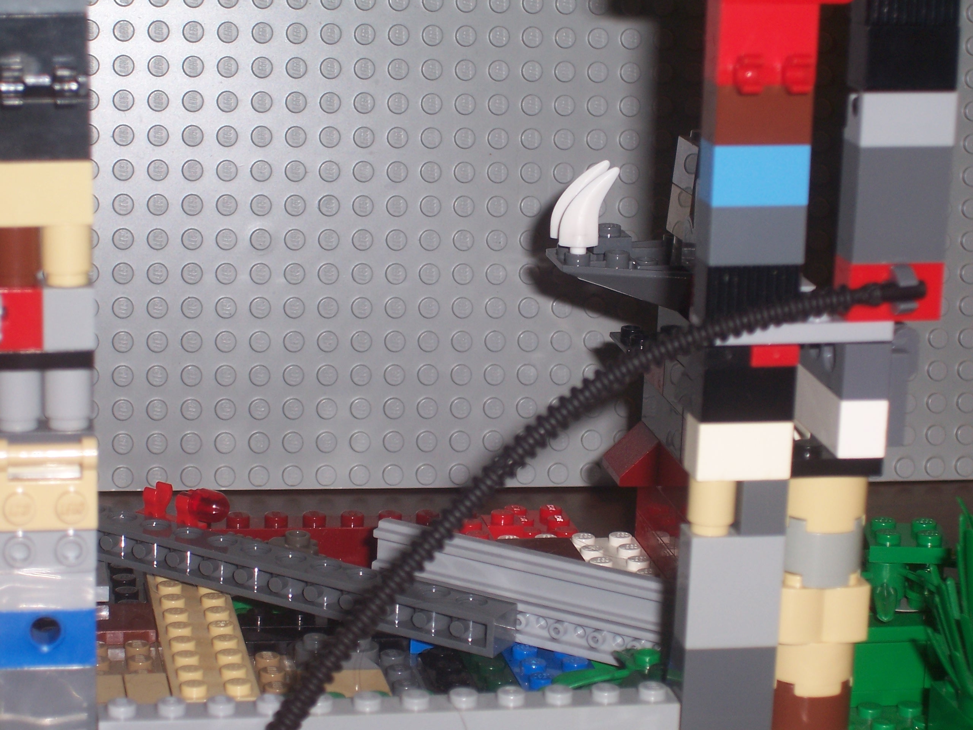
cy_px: 365
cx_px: 486
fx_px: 2867
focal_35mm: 102
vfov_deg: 14.5
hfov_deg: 19.3
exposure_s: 1/90
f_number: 4.6
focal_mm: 16.8
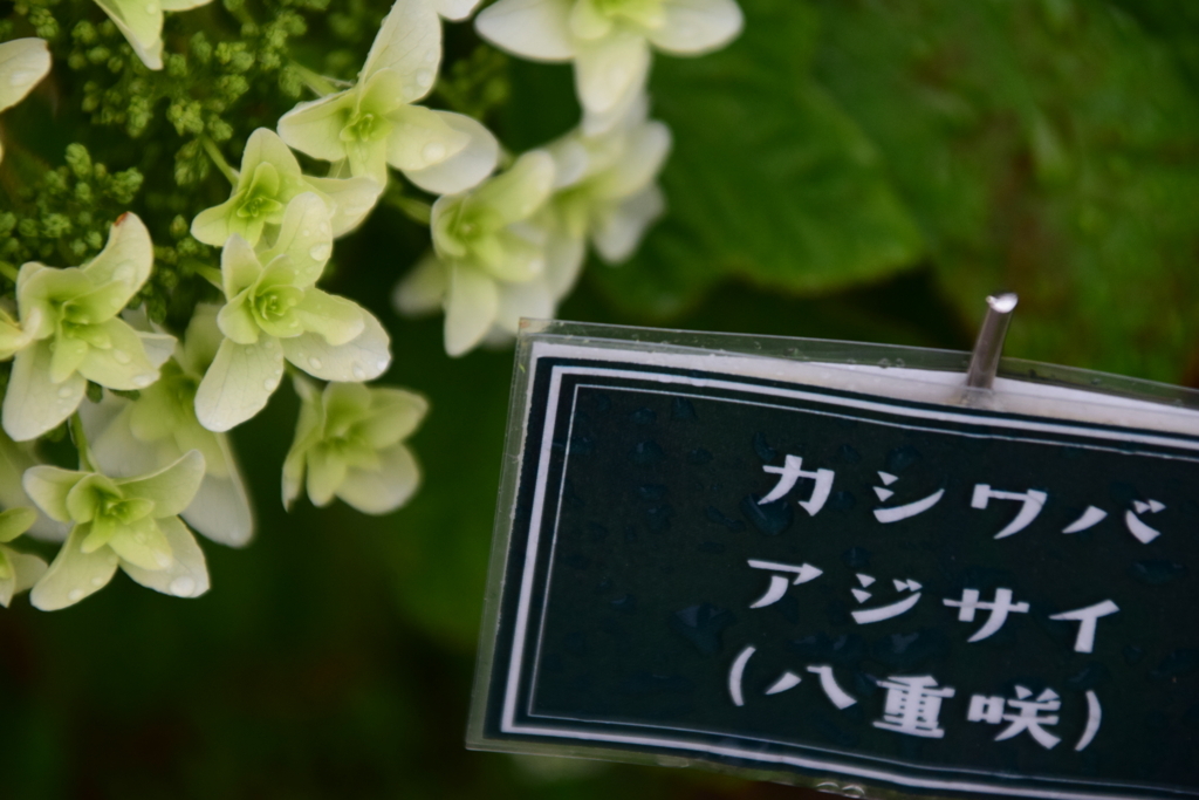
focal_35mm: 300
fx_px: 9992
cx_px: 600
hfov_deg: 6.9
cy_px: 400
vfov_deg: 4.6
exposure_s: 1/640
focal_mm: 200
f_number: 6.3
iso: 1000
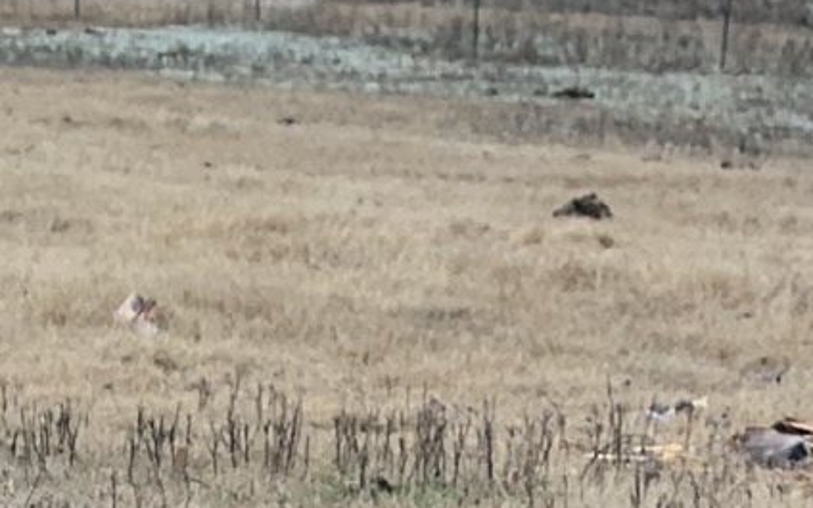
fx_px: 2947
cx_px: 337
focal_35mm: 133
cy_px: 1677
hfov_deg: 15.7
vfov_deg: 8.0
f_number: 1.8
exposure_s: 1/121
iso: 80
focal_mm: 4.25
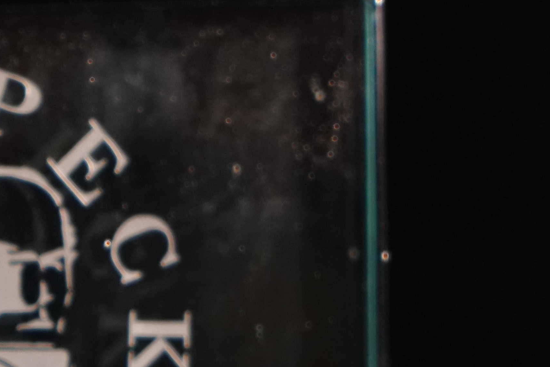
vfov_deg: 4.2
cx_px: -83
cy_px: 616
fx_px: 4996
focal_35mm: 327
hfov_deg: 6.3
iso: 1250
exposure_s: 1/60
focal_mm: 70
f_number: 4
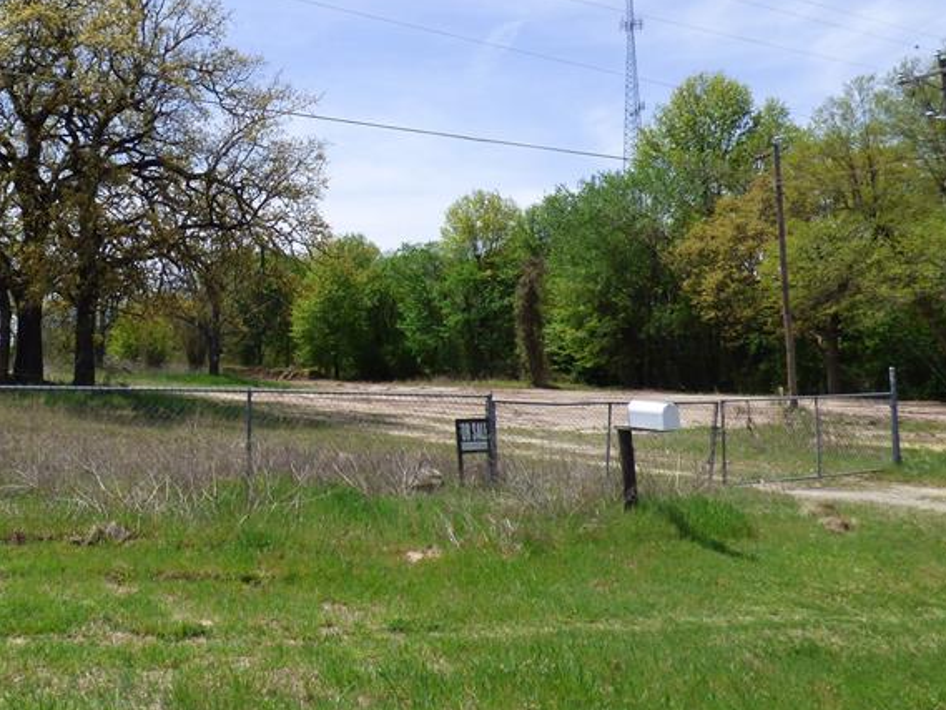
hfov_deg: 49.3
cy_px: 248
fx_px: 984
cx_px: 238
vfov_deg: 39.3
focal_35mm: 36
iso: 100
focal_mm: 3.58
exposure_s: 1/2000
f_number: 2.8
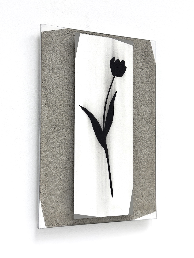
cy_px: 129
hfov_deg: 30.3
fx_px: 359
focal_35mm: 48
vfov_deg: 39.7
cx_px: 97
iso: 64
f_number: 1.78
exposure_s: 1/301
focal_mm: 6.76
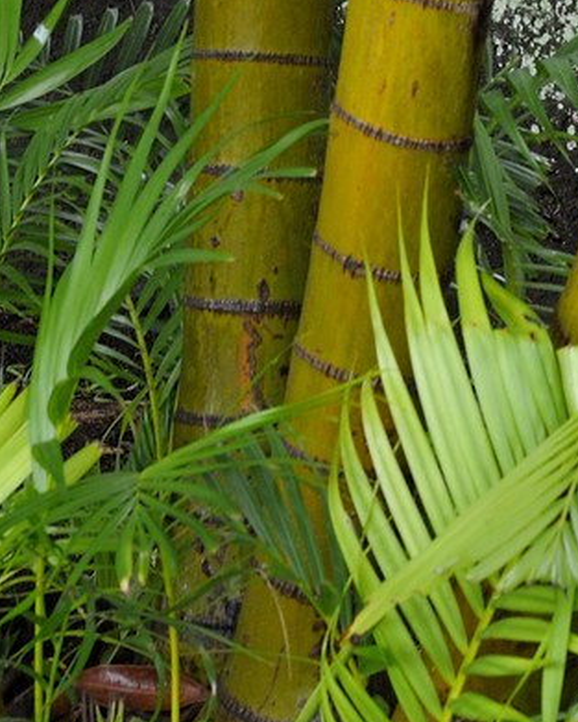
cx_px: 465
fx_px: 4596
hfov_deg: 7.2
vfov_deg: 8.5
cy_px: -720
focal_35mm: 215
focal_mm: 56
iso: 800
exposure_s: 1/60
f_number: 11
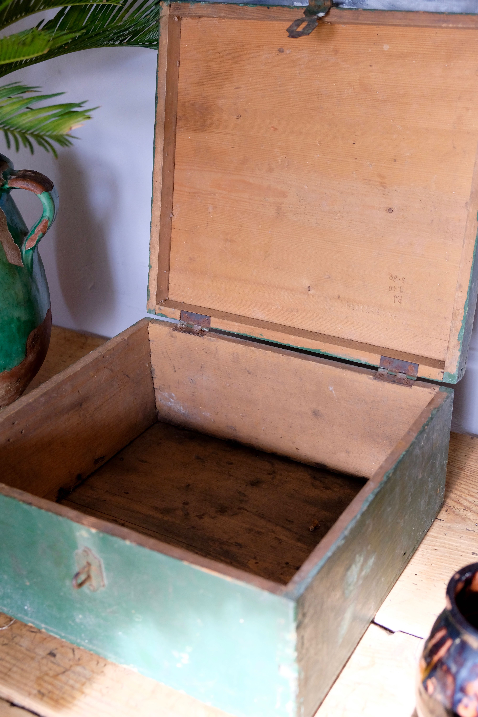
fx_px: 896
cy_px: 358
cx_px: 239
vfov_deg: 43.6
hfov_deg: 29.9
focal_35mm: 45
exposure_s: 1/60
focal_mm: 30.2
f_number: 4
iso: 1250
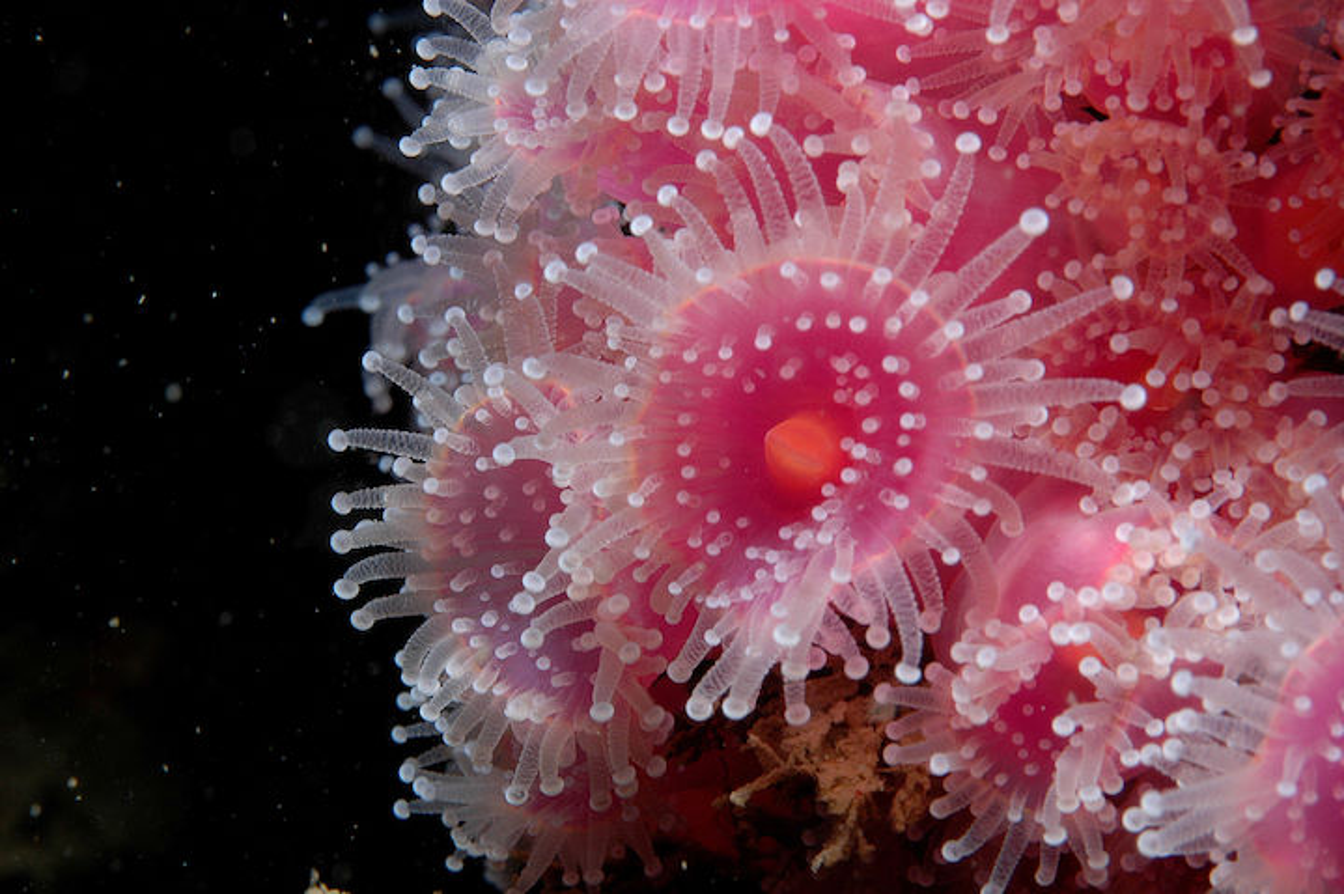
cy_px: 447
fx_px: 3358
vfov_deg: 15.2
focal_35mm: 90
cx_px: 672
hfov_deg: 22.6
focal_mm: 60
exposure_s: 1/80
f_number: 45
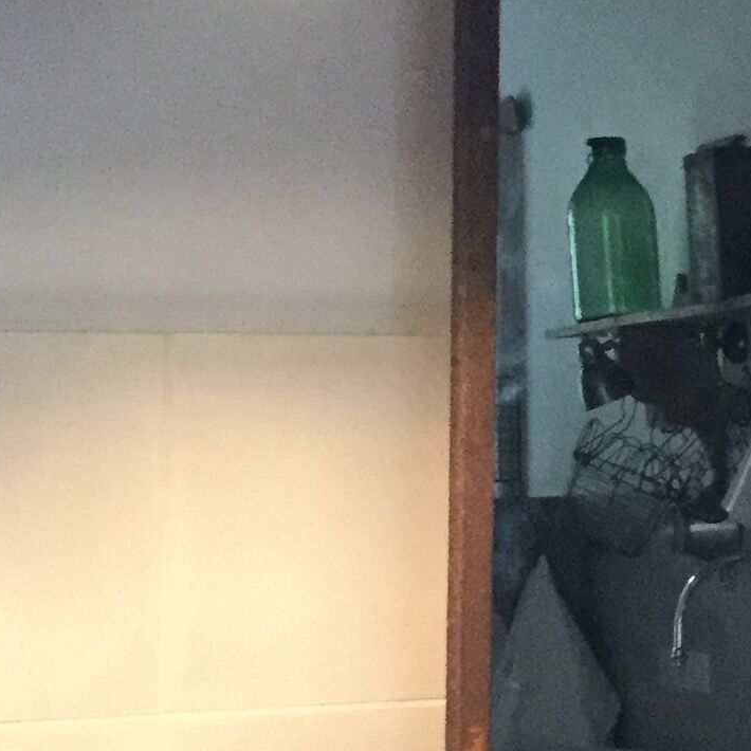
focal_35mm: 126
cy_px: 311
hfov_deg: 13.0
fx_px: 3093
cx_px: 1173
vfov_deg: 13.8
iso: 200
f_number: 2.4
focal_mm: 3.3
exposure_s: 1/25
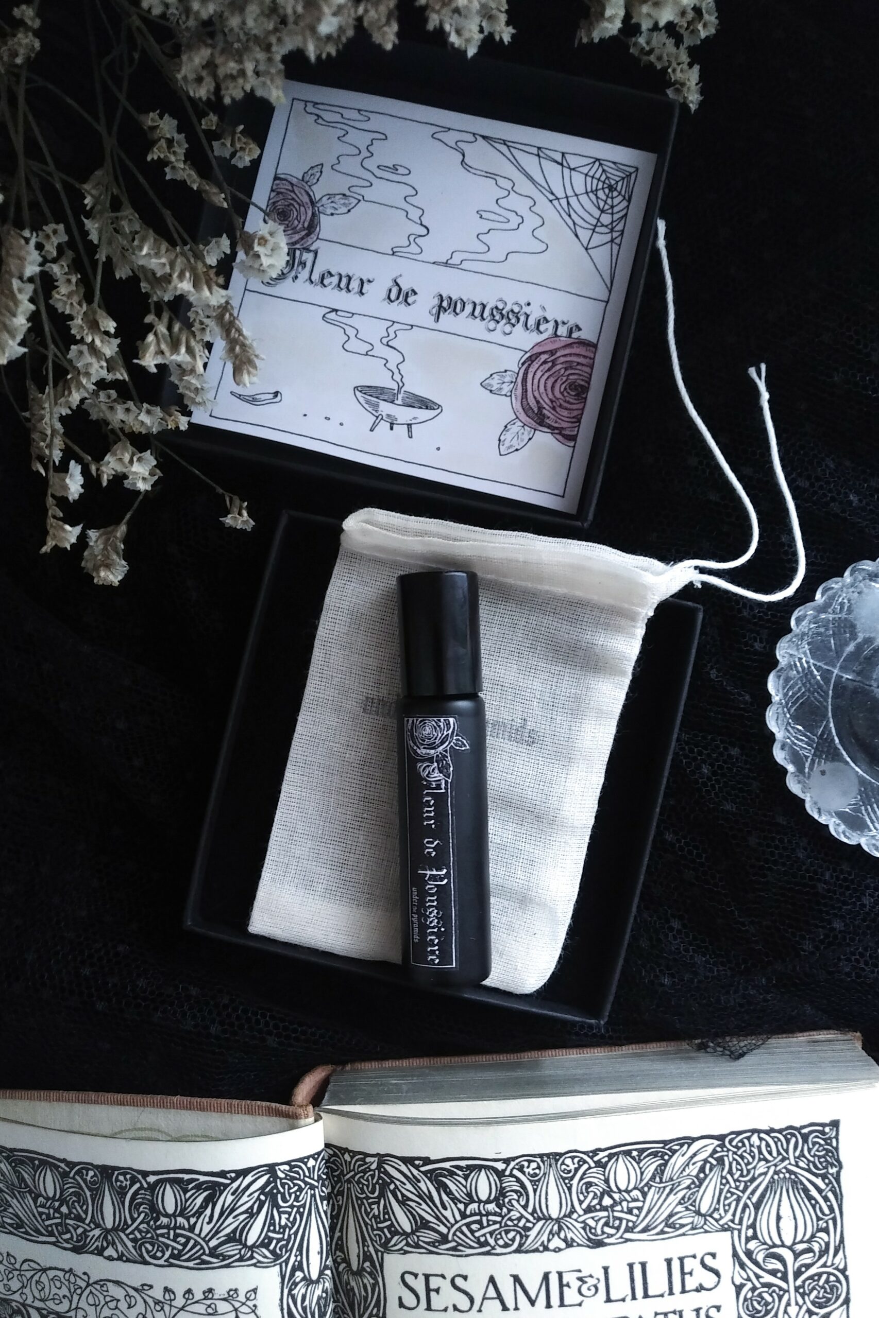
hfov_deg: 51.3
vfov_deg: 71.5
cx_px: 440
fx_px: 916
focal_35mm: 25
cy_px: 659
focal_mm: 4.52
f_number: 2
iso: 251
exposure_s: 1/3
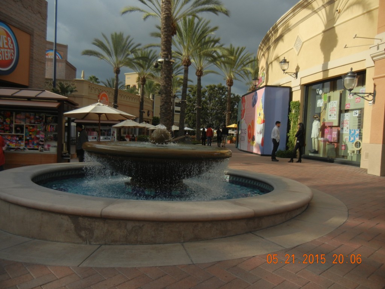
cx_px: 192
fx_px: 334
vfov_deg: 46.8
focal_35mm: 30
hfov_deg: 60.0
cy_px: 144
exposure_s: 1/395
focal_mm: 5.4
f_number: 7
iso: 160
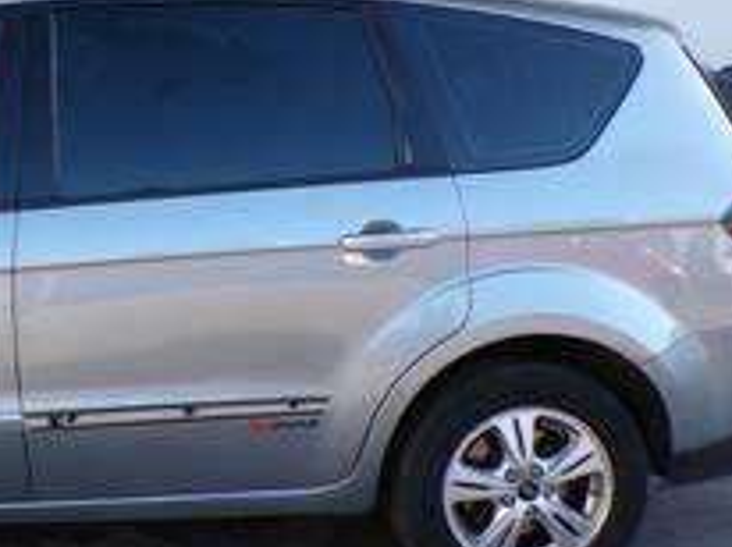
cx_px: 21
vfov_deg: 26.0
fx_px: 1183
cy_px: 263
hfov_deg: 32.0
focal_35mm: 56
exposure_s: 1/110
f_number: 4.4
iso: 100
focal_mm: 4.3
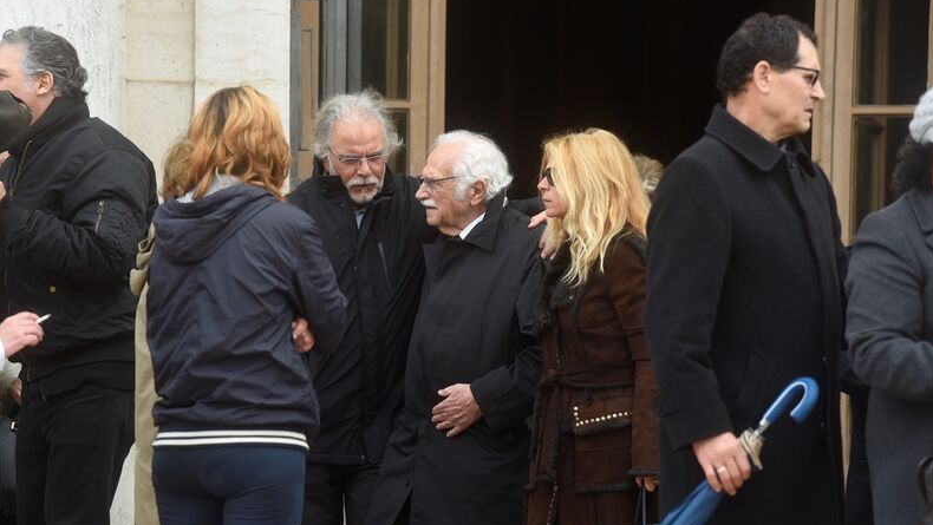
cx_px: 469
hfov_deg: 10.2
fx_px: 5222
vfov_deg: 5.8
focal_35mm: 211
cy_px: 306
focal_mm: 200
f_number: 5.6
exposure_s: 1/640
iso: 800
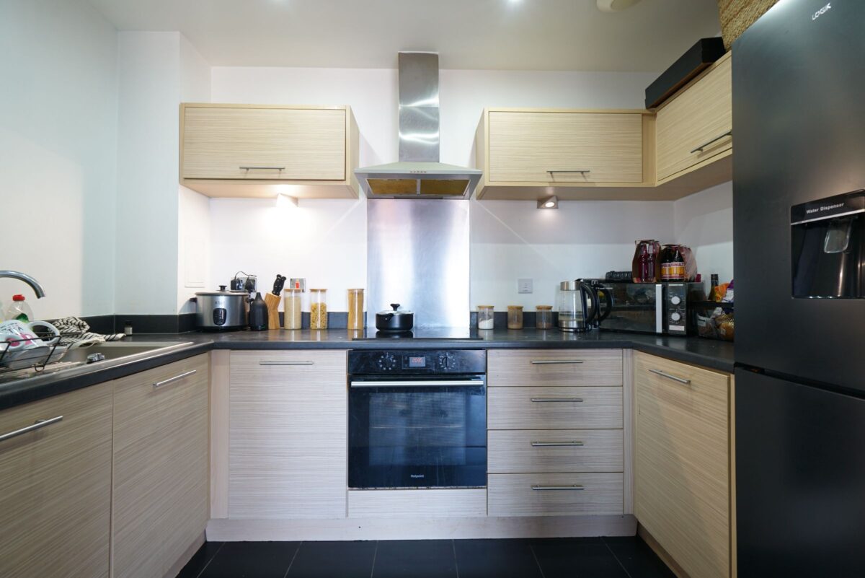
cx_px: 432
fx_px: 385
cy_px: 289
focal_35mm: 16
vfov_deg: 73.8
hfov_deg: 96.7
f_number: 5.6
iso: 500
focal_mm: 16
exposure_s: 1/8
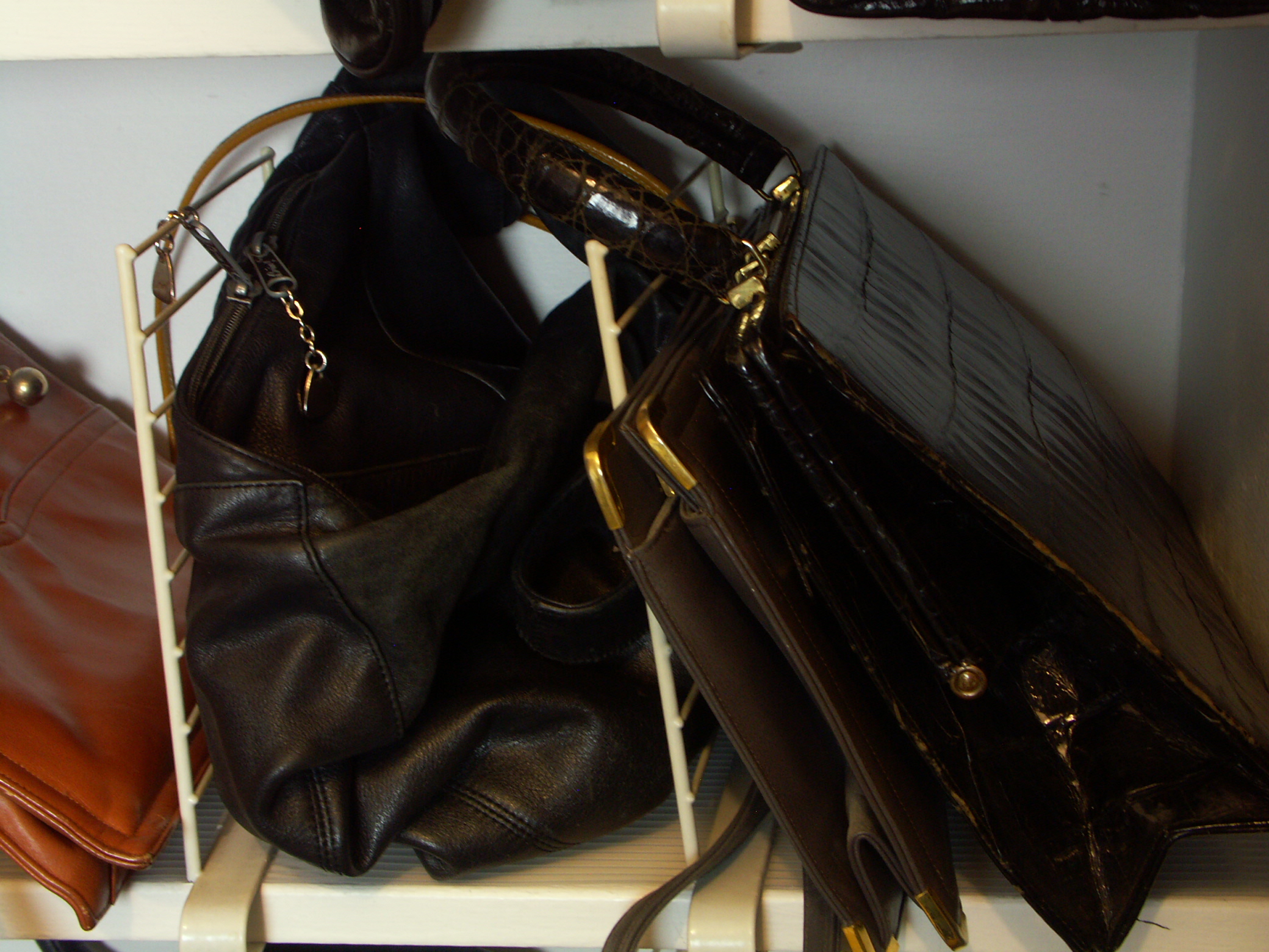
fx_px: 1870
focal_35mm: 51
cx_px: 634
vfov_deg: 28.6
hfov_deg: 37.5
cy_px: 476
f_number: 7.1
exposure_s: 1/5
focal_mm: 13.23
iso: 100
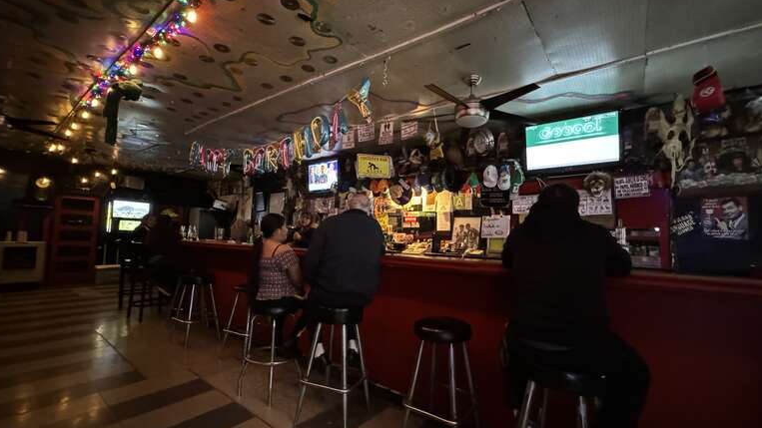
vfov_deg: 67.0
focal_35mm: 16
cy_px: 224
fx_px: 323
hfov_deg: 99.4
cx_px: 390
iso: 2500
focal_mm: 2.22
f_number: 2.2
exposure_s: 1/30
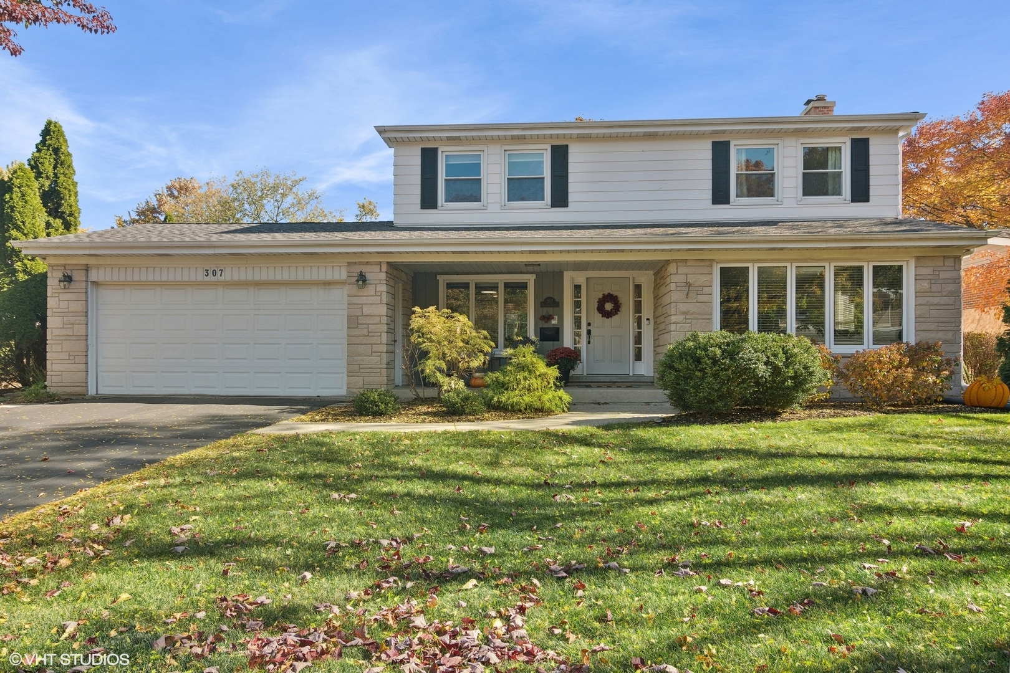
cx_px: 505
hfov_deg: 78.6
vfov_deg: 57.2
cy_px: 336
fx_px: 617
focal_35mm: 22
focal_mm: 15
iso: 200
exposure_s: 1/80
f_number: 8
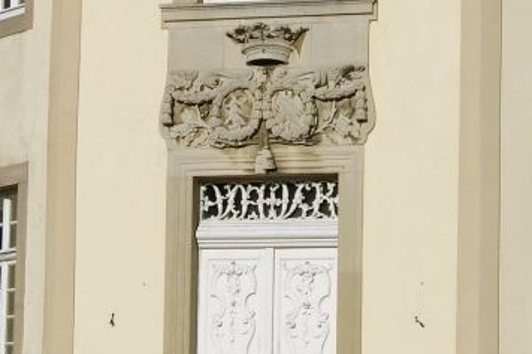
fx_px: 3456
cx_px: 270
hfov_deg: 8.8
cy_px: 73
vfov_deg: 5.9
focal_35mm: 234
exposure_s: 1/678
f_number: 5.6
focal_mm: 20.74
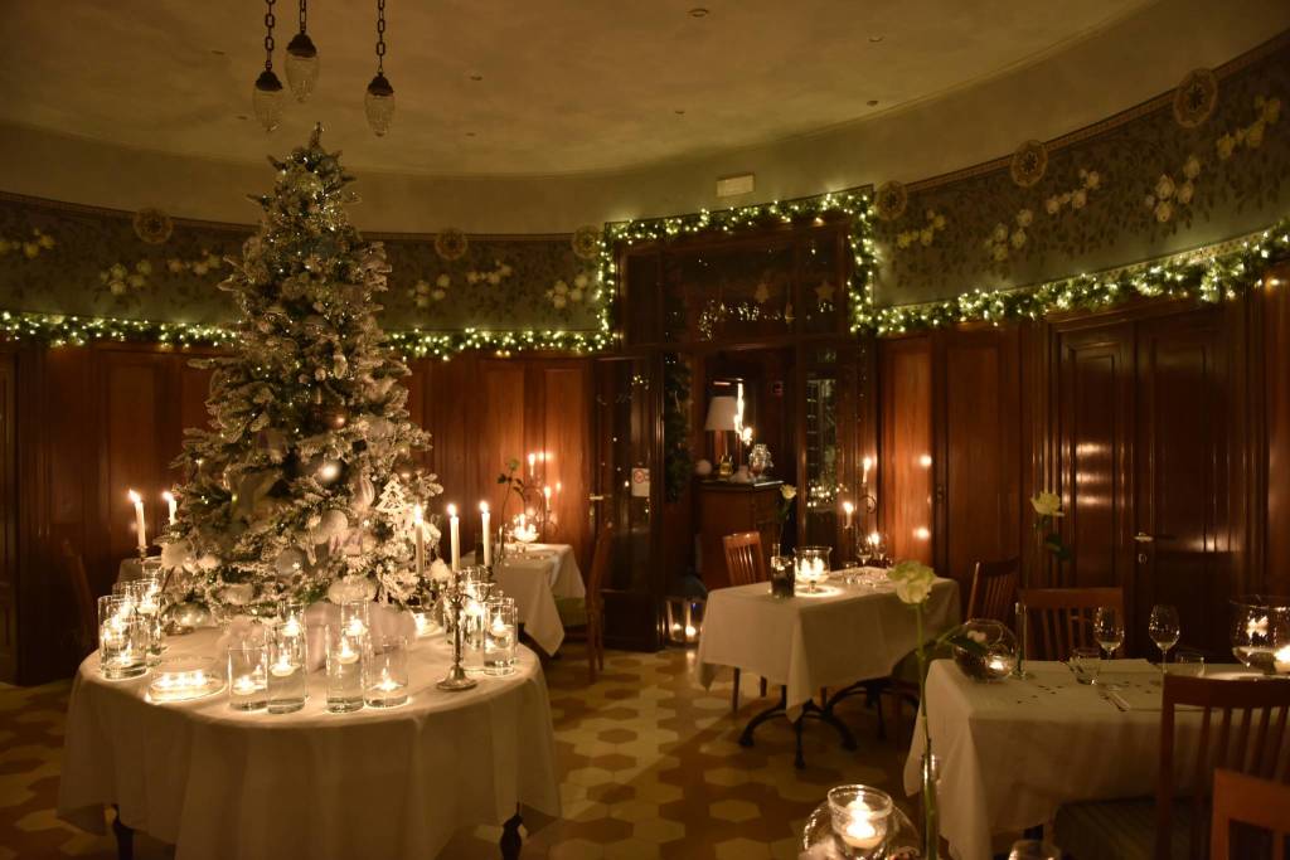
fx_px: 860
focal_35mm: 24
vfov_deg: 53.1
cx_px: 645
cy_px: 430
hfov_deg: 73.7
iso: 1600
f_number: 2.8
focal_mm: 24
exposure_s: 1/15
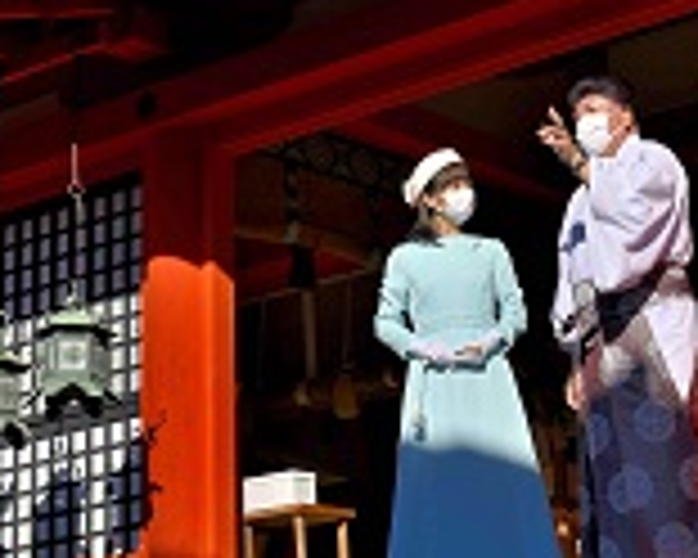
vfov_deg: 13.3
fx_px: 2396
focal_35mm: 116
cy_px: 256
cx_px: 401
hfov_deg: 16.6
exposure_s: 1/250
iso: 90
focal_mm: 48
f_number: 11
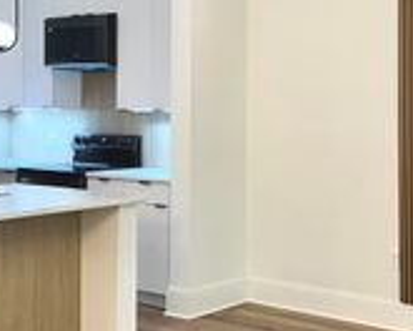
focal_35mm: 71
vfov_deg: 21.4
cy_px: 87
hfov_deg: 26.8
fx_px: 868
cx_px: 228
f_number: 1.78
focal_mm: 6.86
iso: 160
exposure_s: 1/120
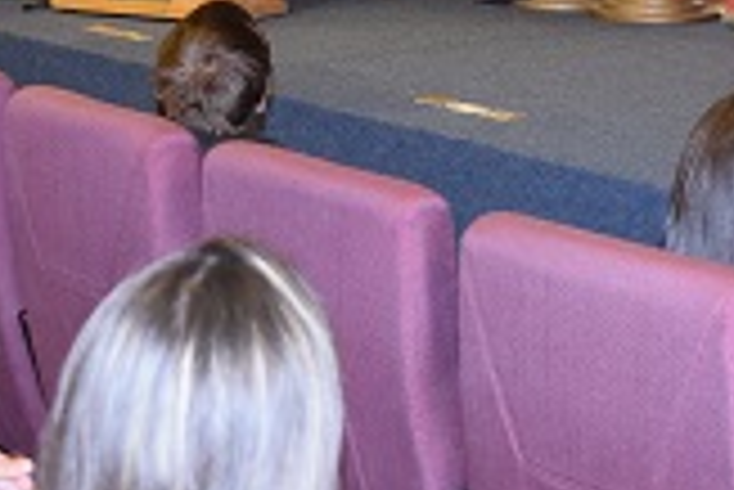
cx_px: 349
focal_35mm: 105
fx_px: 2149
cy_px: -70
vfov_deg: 12.8
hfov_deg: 19.4
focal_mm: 27
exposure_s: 1/60
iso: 1800
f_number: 4
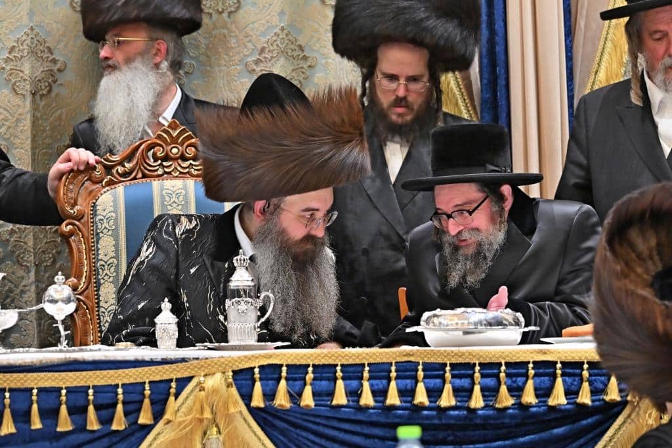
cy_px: 224
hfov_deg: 13.3
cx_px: 336
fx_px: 2874
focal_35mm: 154
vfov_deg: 8.9
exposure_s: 1/200
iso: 1250
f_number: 4
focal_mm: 103
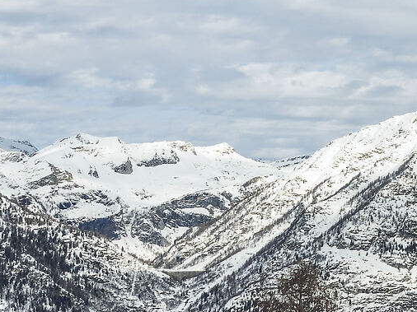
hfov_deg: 21.0
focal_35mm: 73
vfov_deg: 20.1
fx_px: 879
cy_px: 97
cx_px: 682
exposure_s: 1/100
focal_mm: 16
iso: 100
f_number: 11
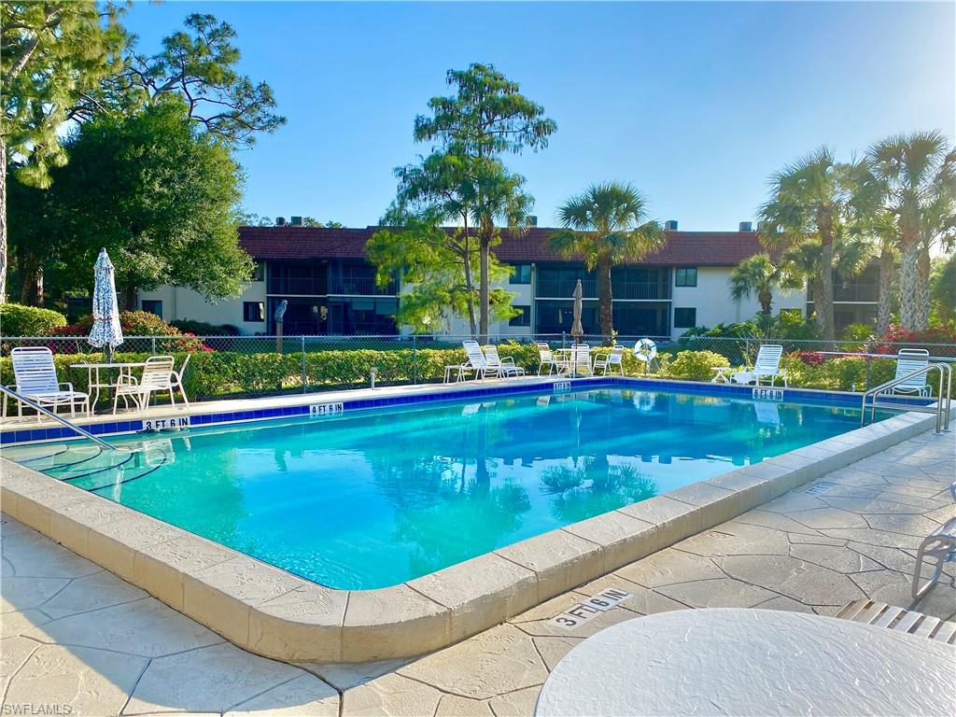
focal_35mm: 26
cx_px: 478
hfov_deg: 67.3
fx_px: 718
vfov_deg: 53.1
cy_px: 358
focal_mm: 4.25
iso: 32
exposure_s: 1/2890
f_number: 1.8
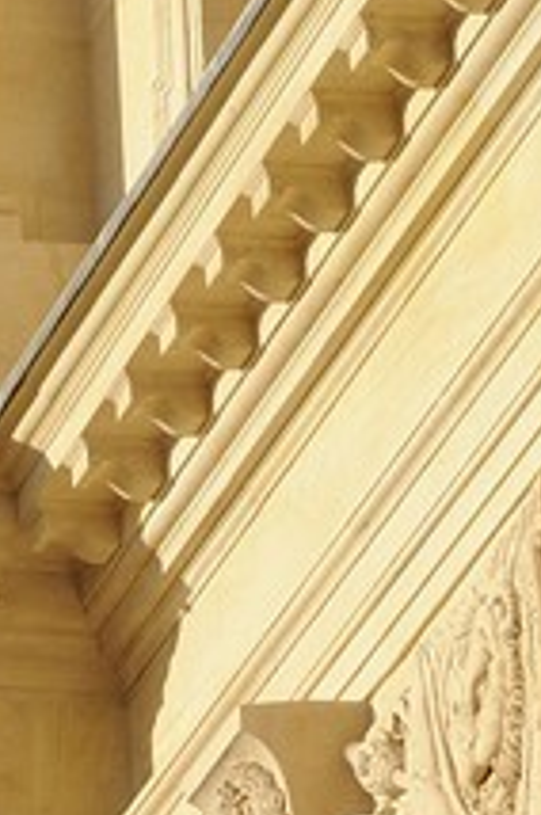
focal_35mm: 493
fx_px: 11148
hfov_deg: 2.7
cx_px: -1246
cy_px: 1706
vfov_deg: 4.1
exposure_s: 1/160
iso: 200
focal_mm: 66
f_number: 14
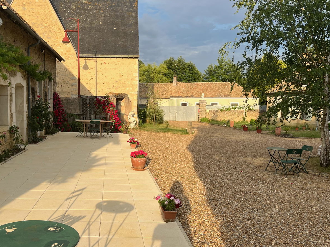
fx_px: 334
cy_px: 134
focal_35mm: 35
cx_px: 117
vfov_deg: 40.6
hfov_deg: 51.9
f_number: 1.6
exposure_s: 1/2062
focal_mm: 5.1
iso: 50
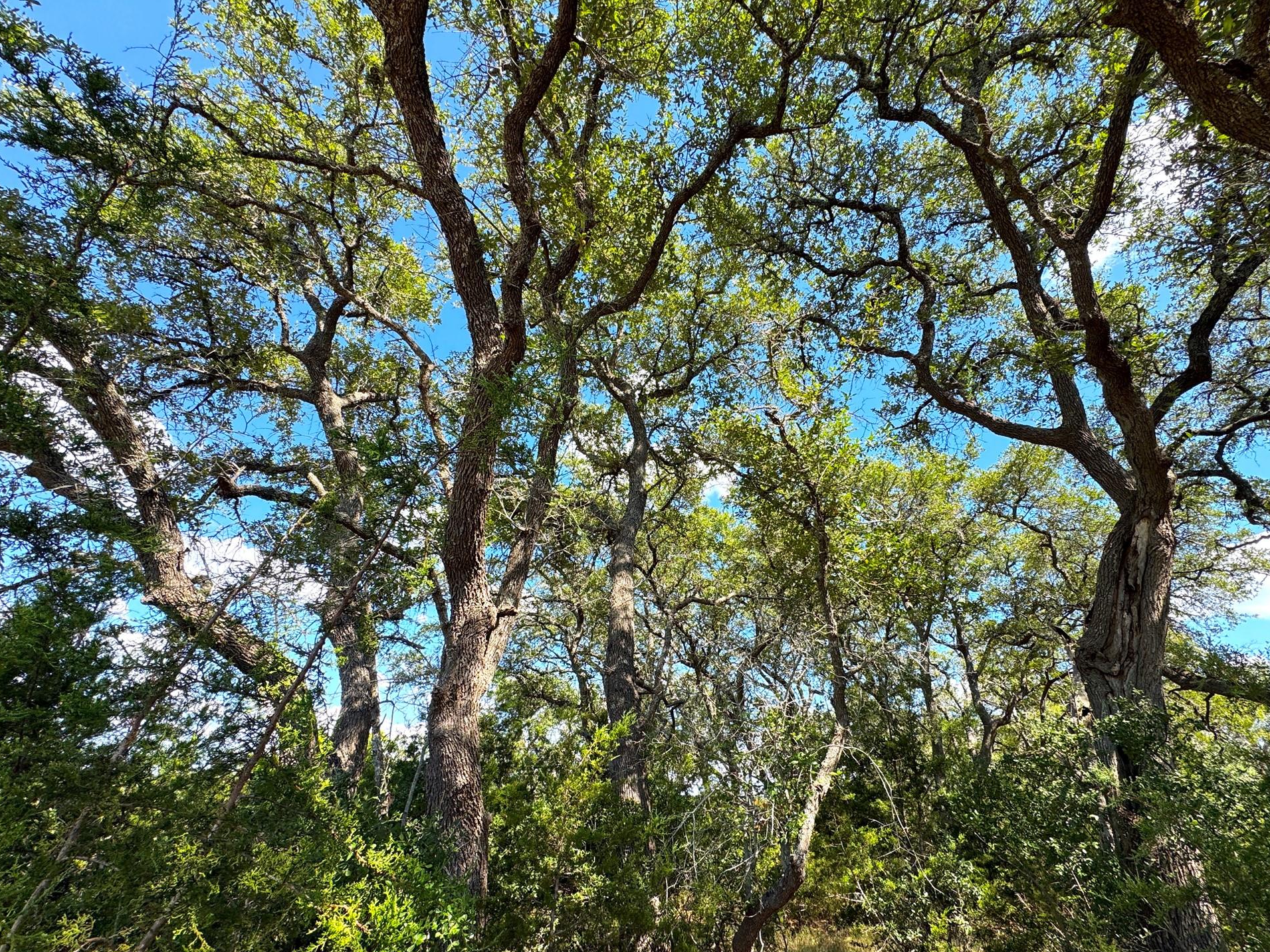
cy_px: 499
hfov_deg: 98.1
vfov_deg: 81.7
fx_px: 550
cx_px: 666
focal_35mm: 15
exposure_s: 1/451
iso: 40
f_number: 2.2
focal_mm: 2.22
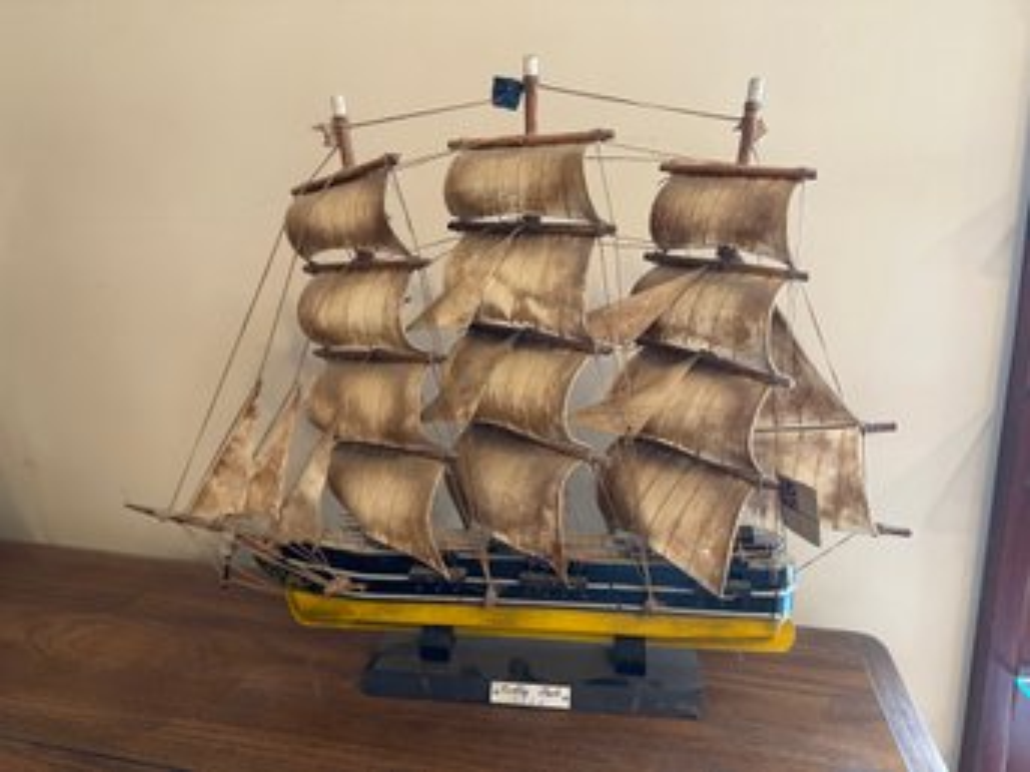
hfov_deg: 71.6
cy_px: 386
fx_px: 714
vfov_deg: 56.8
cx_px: 515
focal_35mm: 24
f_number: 1.78
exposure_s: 1/60
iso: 500
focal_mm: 6.86
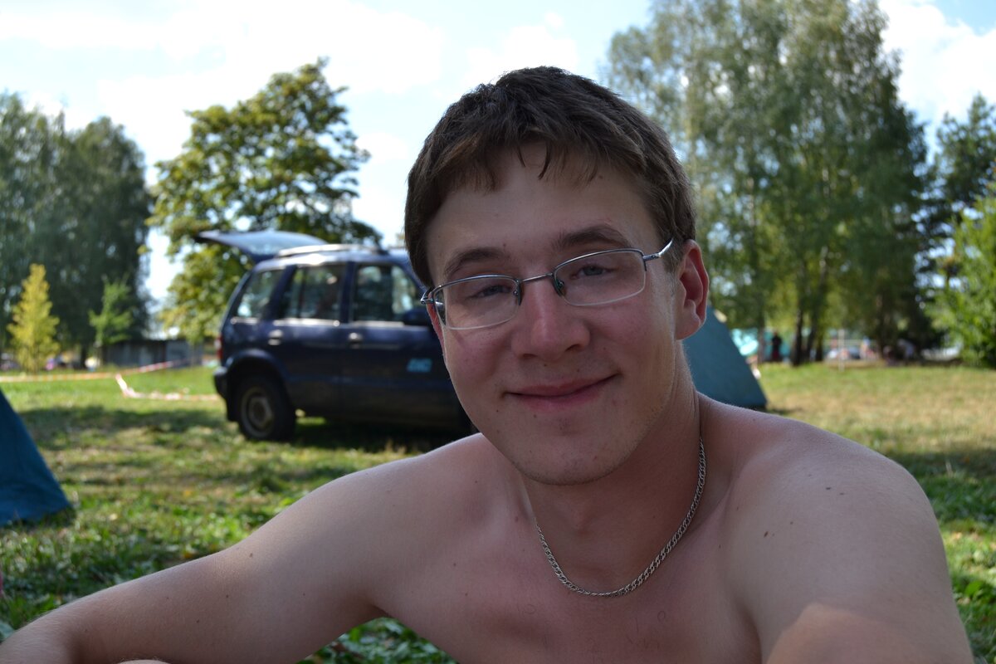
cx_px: 498
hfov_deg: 46.4
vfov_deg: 31.9
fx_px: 1162
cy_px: 332
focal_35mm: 42
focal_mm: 28
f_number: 7.1
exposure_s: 1/200
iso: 100
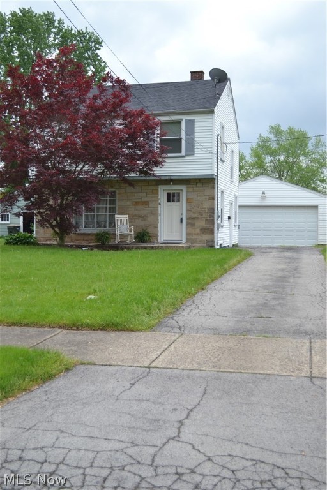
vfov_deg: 46.4
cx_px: 164
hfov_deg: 31.9
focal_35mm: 42
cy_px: 245
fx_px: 572
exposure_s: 1/125
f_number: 4.5
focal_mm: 28
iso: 100
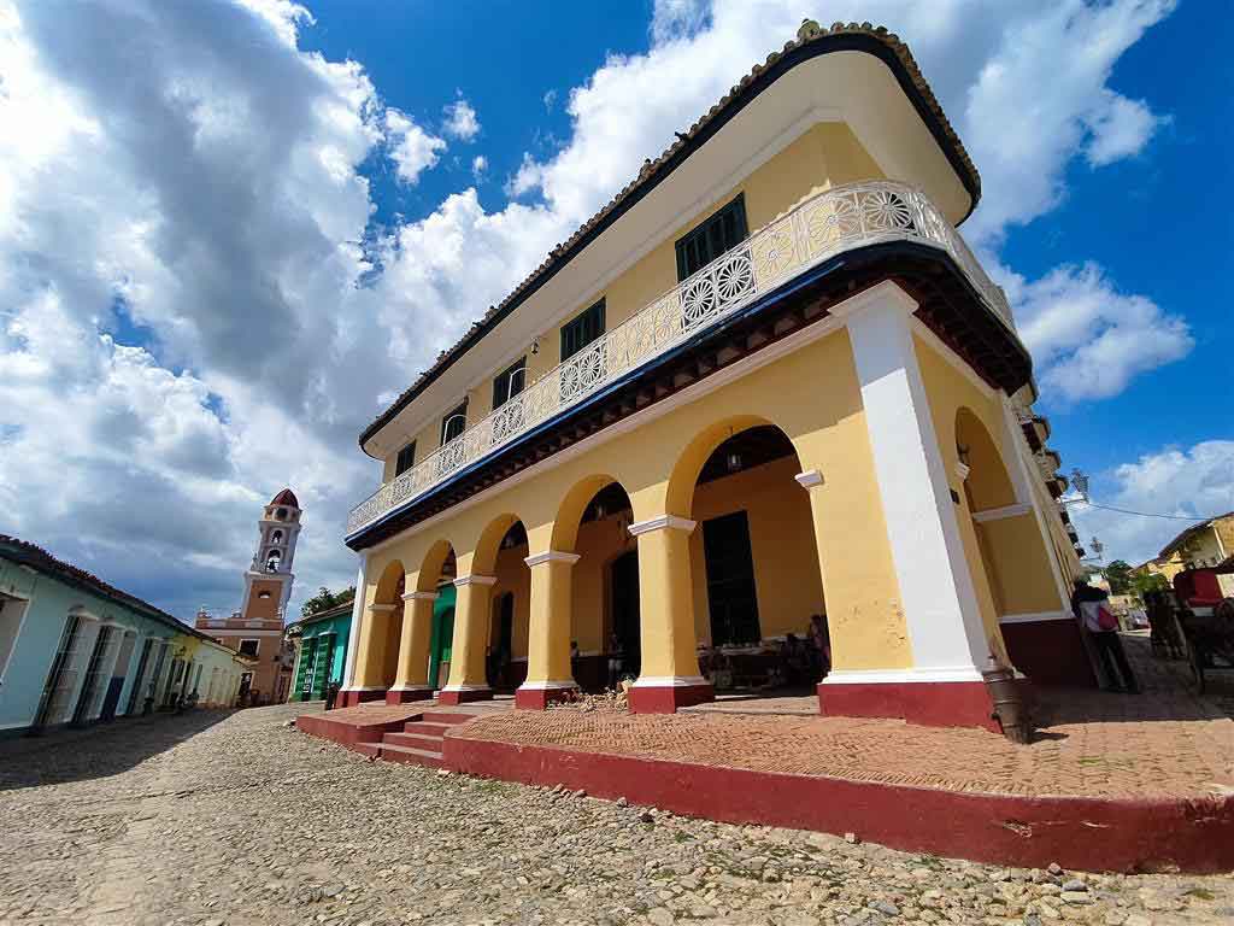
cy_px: 463
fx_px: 535
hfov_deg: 98.2
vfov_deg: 81.7
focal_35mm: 15
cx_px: 617
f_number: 2.2
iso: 50
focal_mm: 1.6
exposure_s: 1/2478
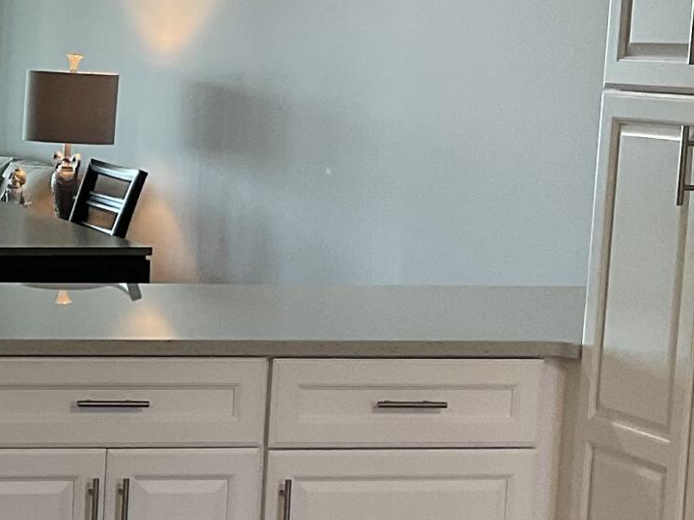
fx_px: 2425
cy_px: 359
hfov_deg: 15.5
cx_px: -208
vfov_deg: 12.2
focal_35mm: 121
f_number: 1.8
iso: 40
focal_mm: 3
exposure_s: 1/60
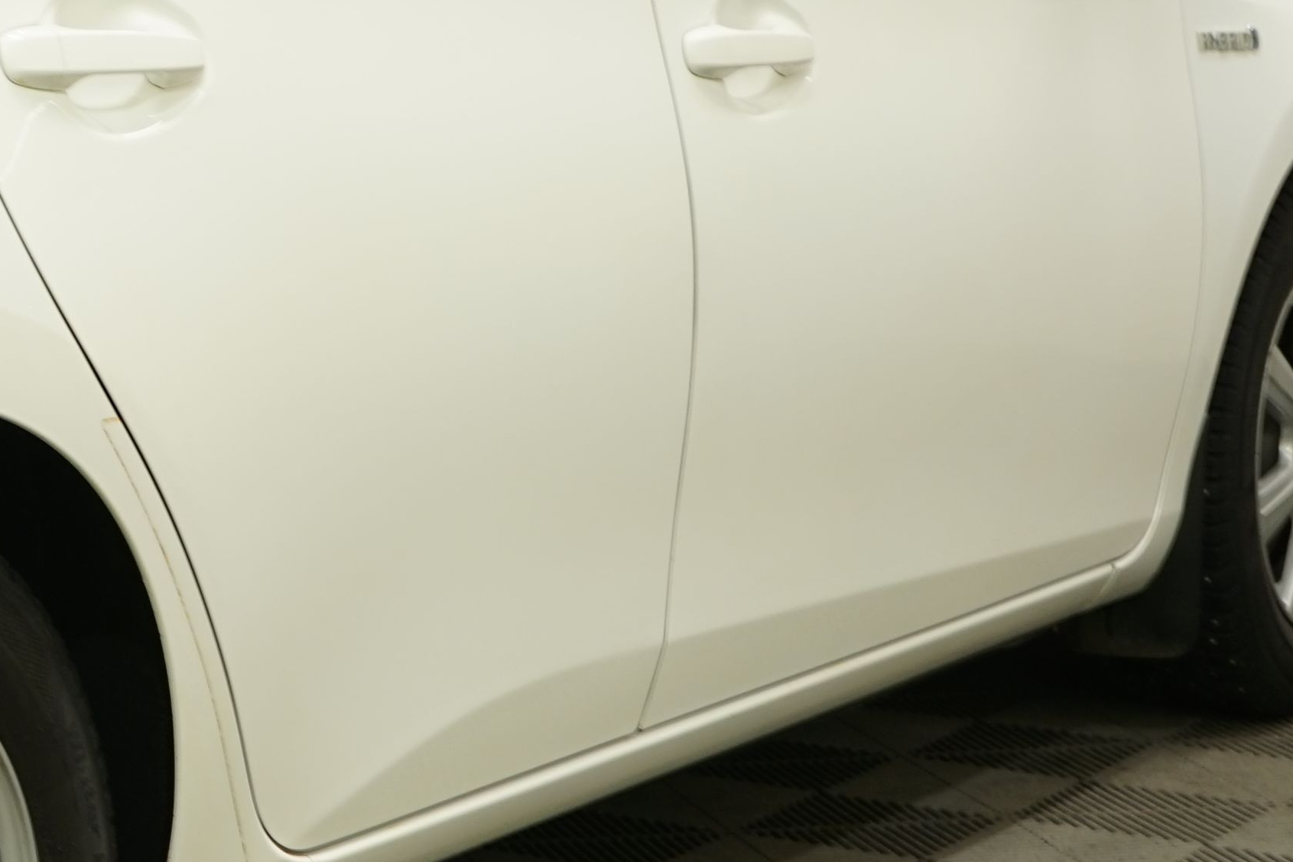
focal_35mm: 110
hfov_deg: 17.5
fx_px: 3950
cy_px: 291
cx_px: -371
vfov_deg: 12.4
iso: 250
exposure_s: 1/13
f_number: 5.6
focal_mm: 31
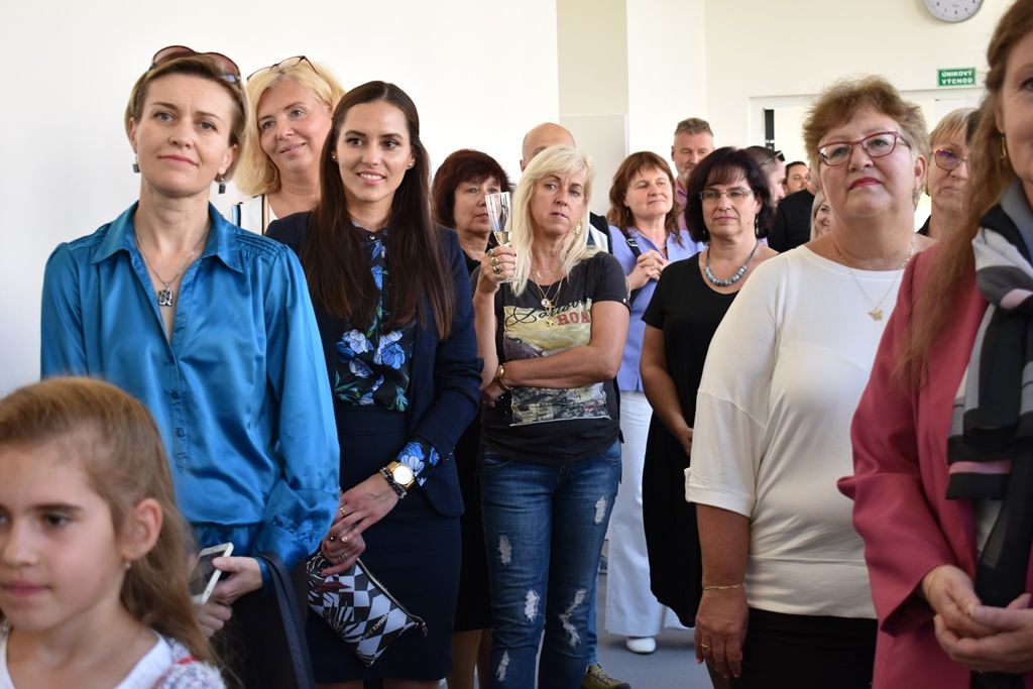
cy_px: 344
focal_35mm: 60
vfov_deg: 22.6
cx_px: 516
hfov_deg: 33.4
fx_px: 1722
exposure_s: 1/60
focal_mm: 40
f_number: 4.8
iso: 360
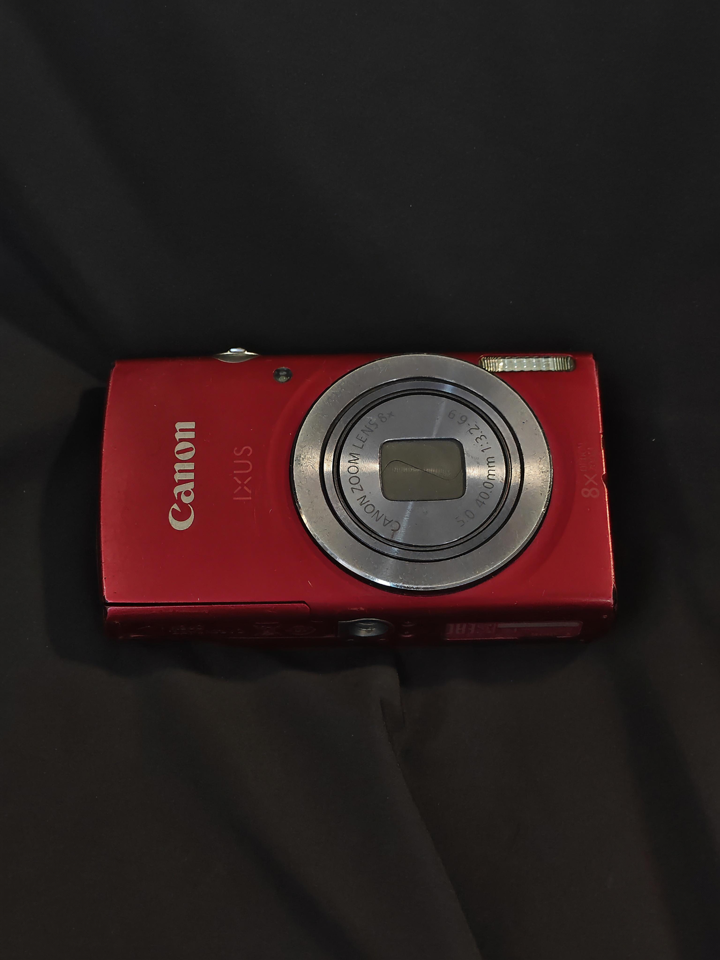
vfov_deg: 28.6
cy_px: 480
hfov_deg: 21.6
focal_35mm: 68
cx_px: 360
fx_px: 1886
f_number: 2.4
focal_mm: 8.67
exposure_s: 1/17
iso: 500
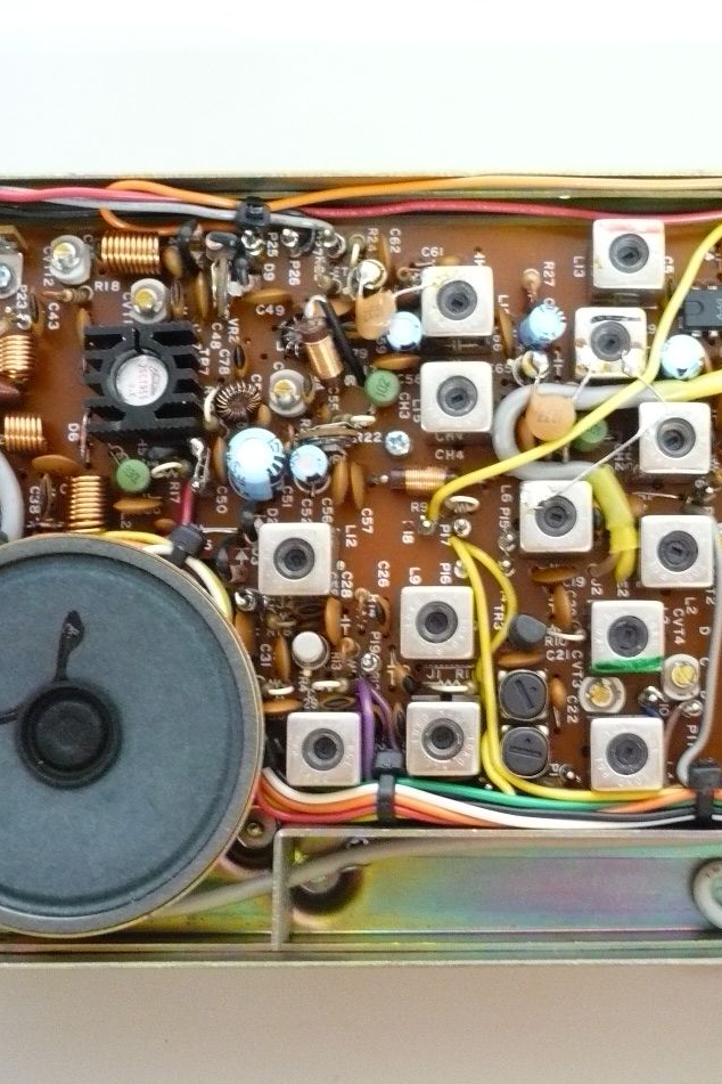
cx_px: 509
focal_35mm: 49
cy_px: 540
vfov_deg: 40.3
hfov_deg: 27.3
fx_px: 1474
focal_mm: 5.8
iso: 320
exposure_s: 1/8
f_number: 2.8
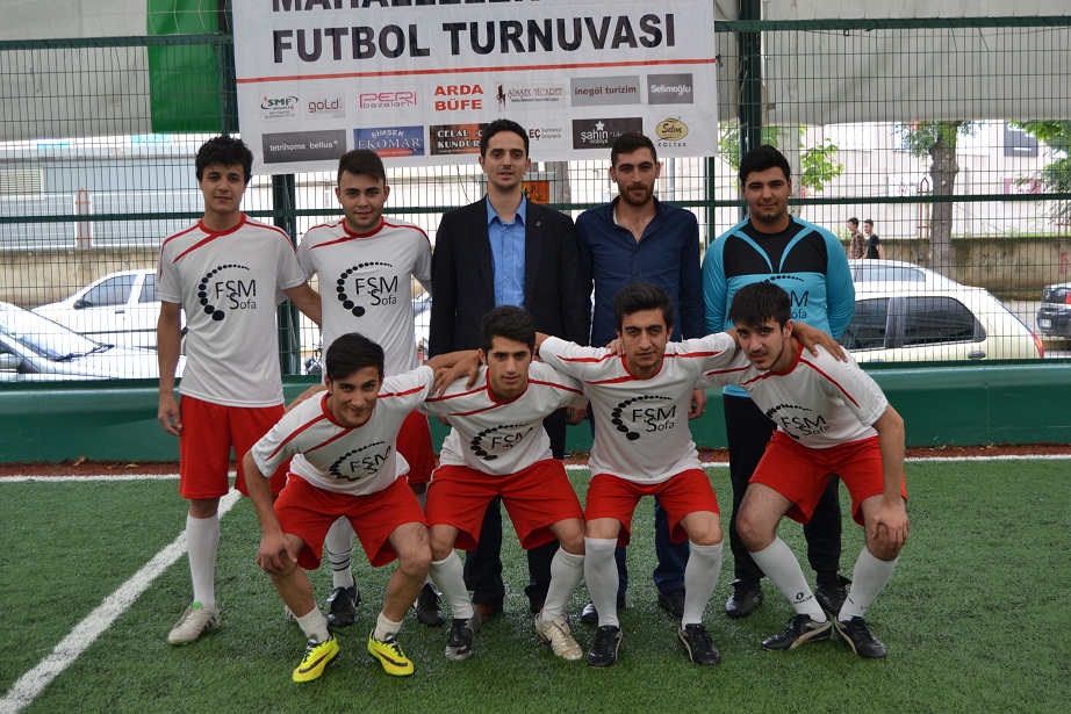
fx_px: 1428
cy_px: 357
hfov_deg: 41.1
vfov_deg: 28.1
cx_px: 536
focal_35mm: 48
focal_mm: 32
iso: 180
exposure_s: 1/125
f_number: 5.6
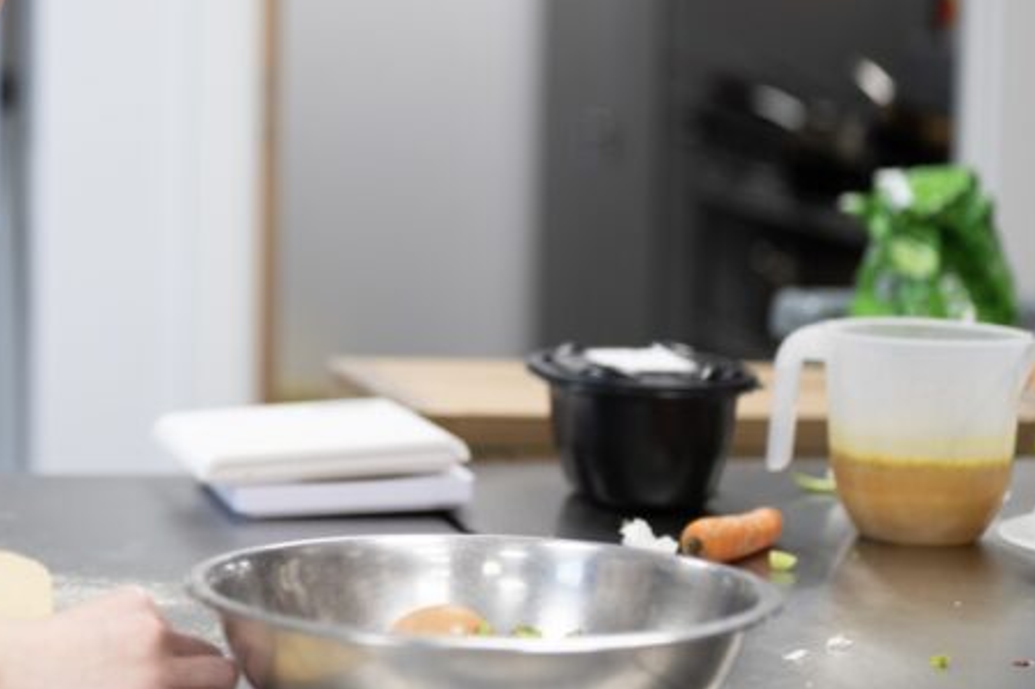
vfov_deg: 12.0
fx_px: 3276
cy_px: 151
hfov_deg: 17.6
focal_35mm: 114
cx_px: 44
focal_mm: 50
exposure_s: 1/320
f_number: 2
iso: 500
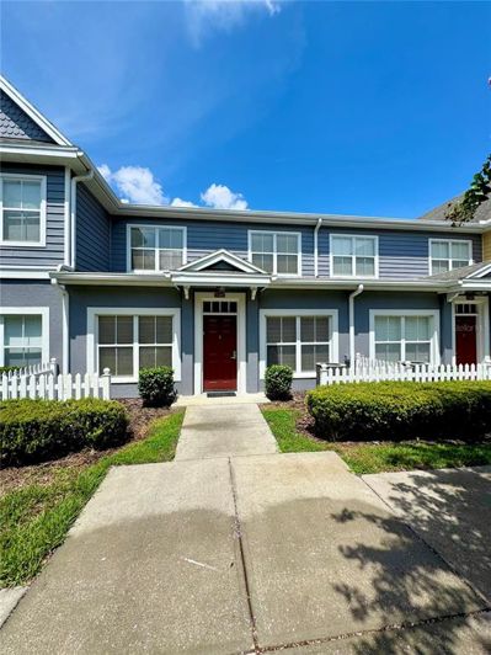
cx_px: 246
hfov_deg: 85.7
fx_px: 265
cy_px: 328
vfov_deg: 102.1
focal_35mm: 14
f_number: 2.2
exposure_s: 1/2494
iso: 50
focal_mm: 2.22
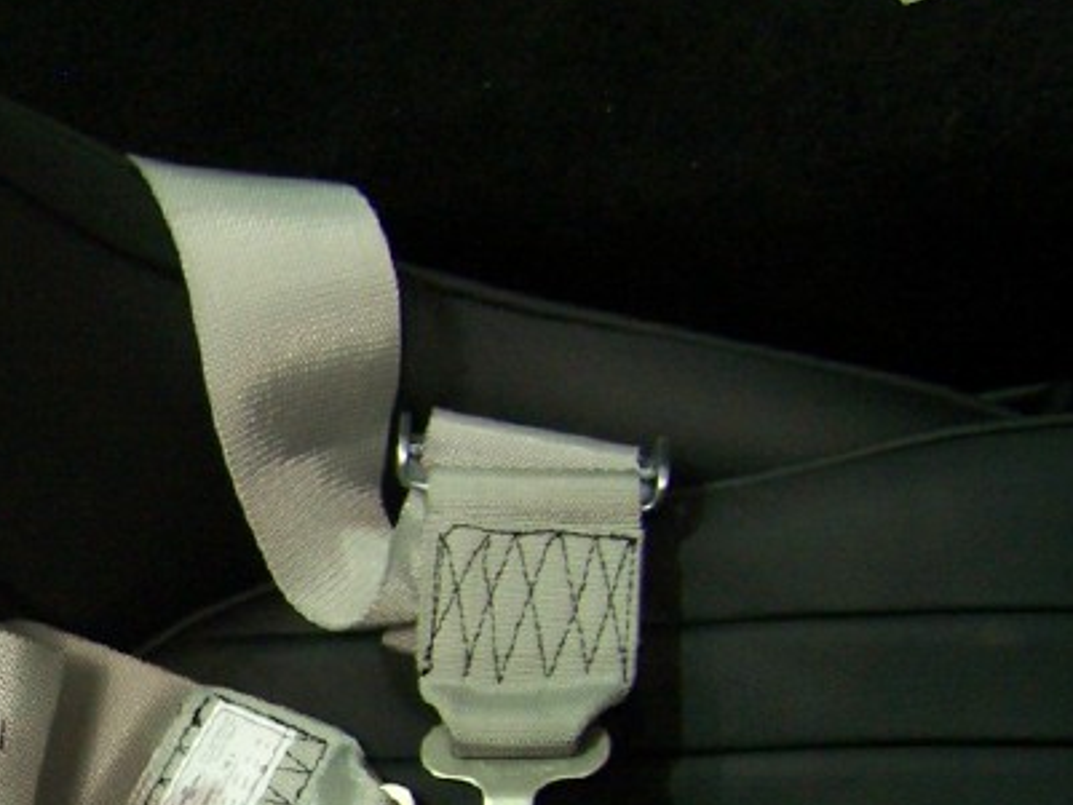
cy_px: 861
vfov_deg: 14.9
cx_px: -161
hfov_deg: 19.2
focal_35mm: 97
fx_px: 3008
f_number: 2.8
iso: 140
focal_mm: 6.3
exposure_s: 1/8
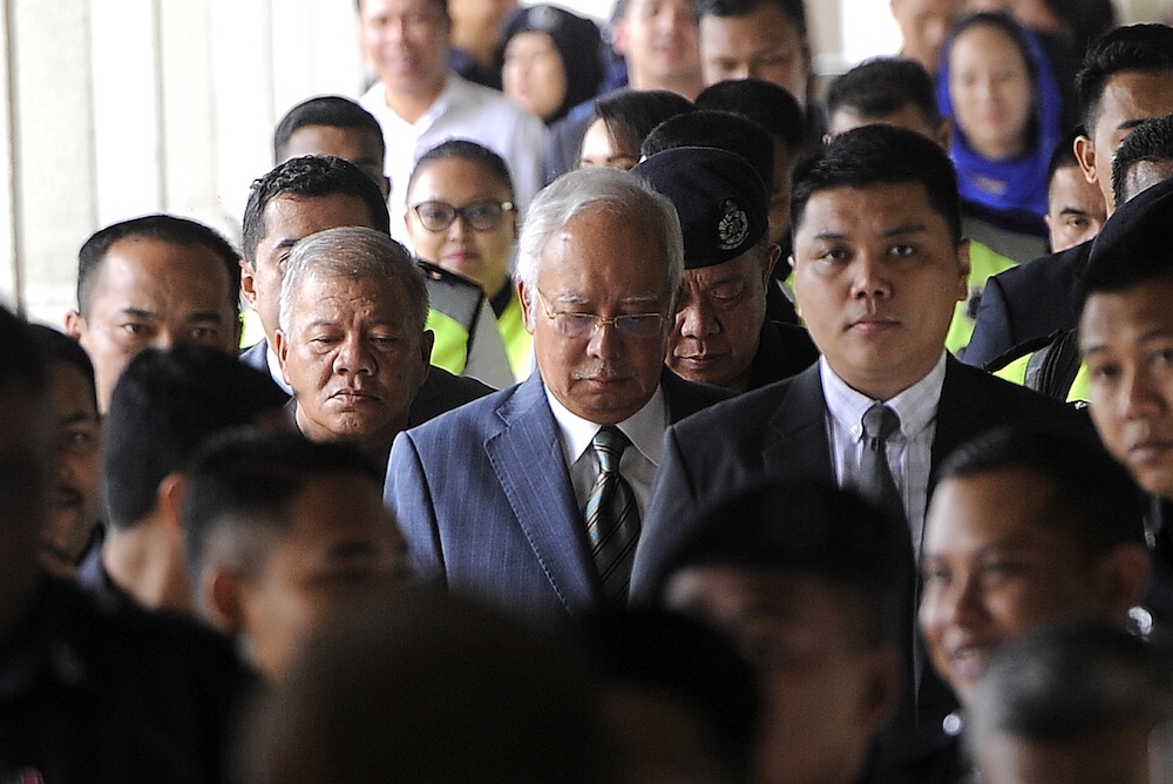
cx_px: 586
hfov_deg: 10.3
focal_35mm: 200
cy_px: 392
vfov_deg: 6.9
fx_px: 6520
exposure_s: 1/200
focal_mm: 200
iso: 720
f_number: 3.5
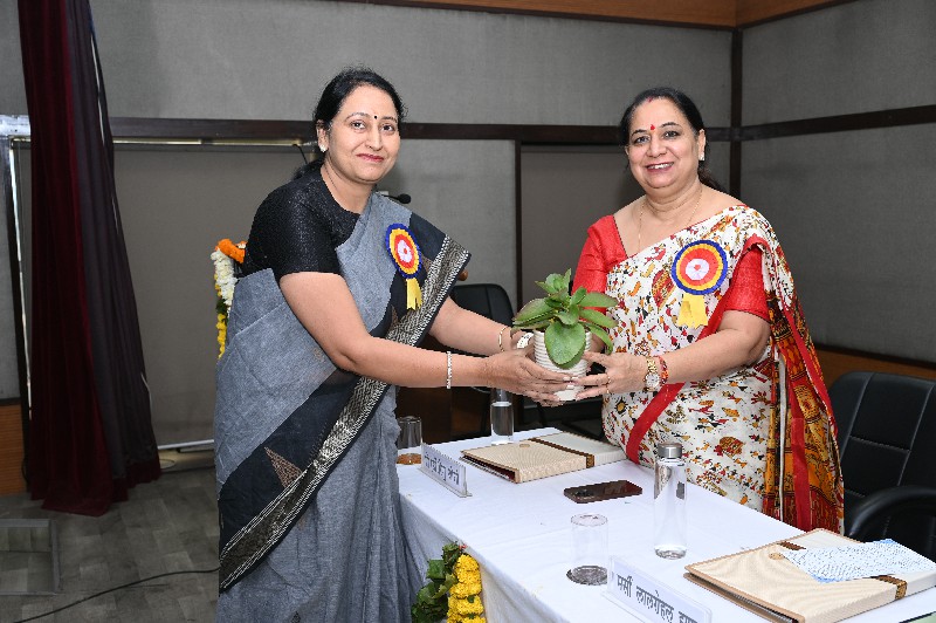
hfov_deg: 55.1
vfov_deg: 38.3
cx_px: 468
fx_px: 896
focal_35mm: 34
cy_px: 312
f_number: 6.3
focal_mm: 34.5
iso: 640
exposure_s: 1/160
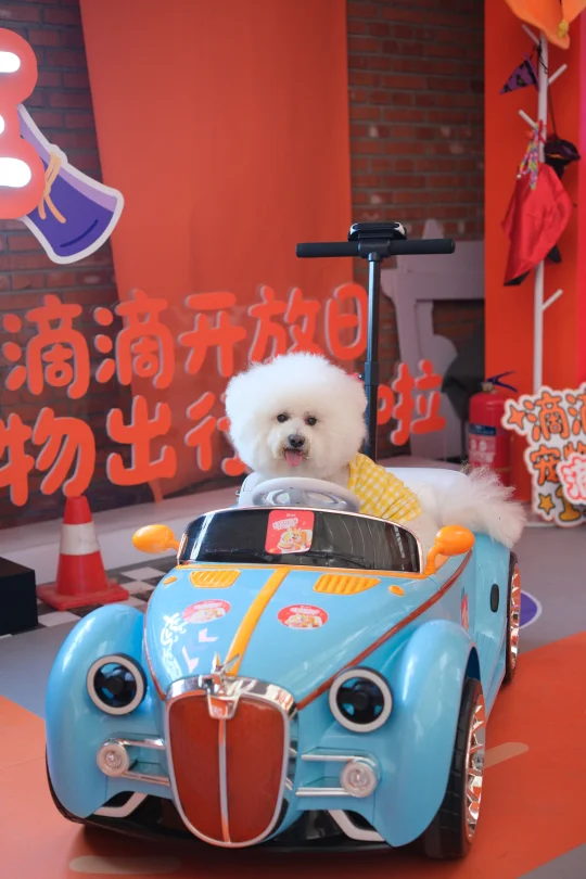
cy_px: 440
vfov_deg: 39.6
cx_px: 293
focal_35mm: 50
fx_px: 1221
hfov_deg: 27.0
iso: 800
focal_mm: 33
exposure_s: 1/250
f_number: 2
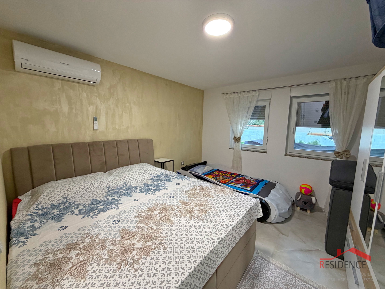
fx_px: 156
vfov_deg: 85.7
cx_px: 192
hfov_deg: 102.1
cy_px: 144
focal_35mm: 14
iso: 320
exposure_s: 1/100
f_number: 2.2
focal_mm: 2.22
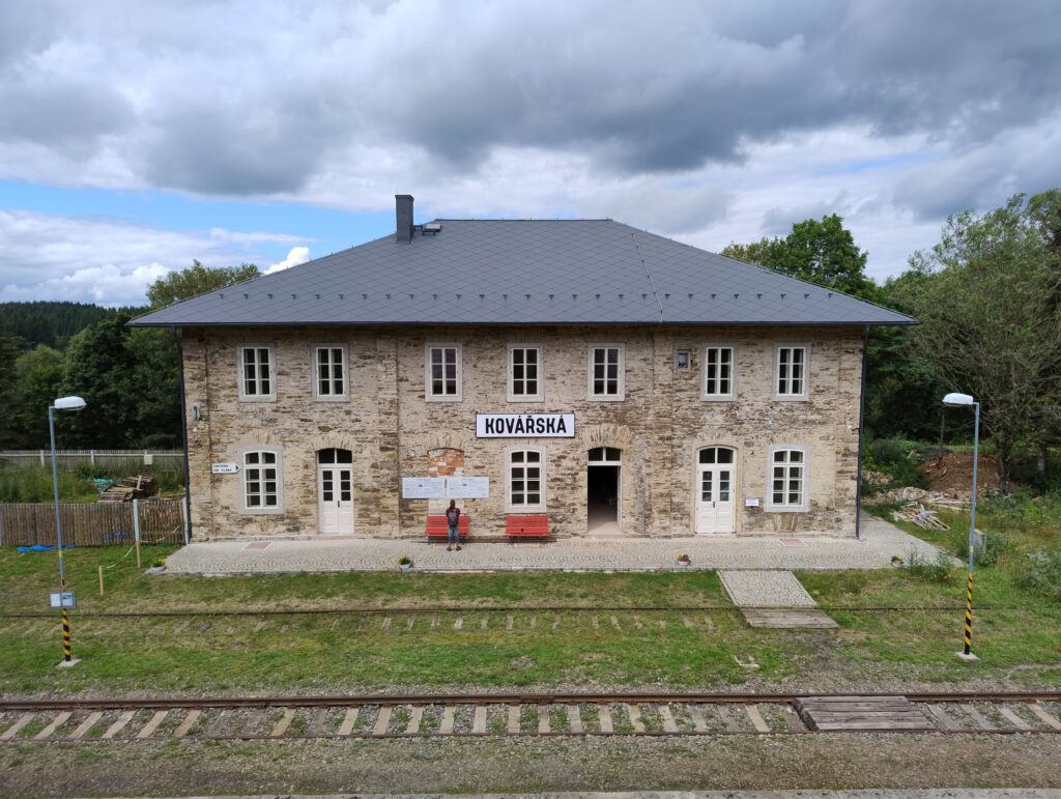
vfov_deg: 56.9
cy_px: 400
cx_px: 530
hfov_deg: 71.5
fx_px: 737
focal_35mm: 24
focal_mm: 5.56
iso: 100
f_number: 1.8
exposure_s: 1/947
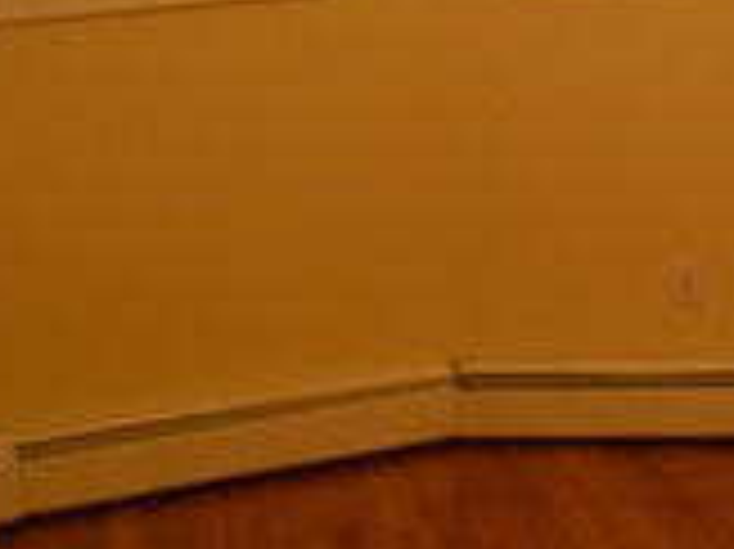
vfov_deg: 16.4
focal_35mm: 88
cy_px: 14
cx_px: 806
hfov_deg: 21.2
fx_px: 1865
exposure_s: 1/30
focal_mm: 5.8
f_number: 3.6
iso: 320
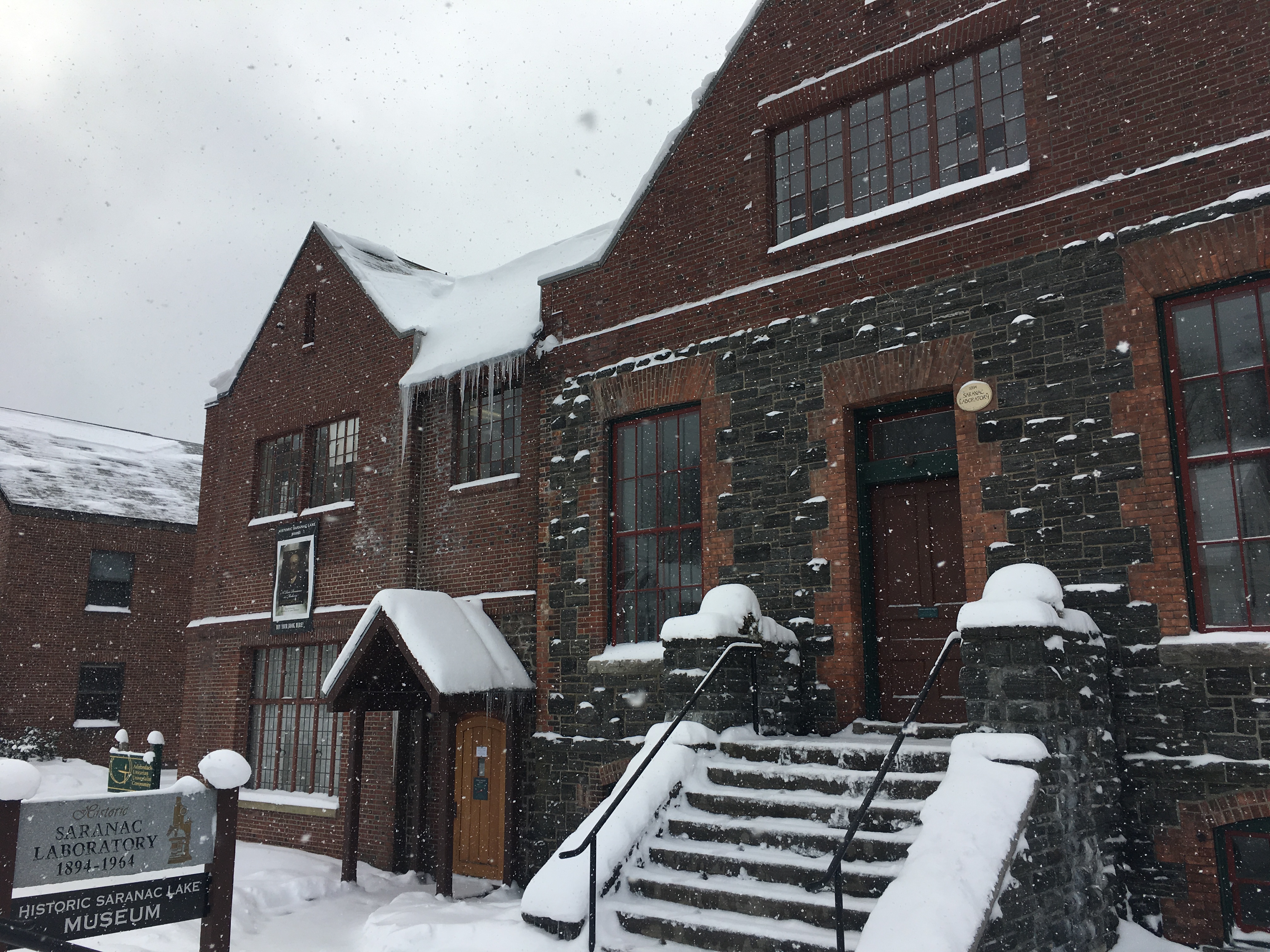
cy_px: 476
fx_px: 1064
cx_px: 635
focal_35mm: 29
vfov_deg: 48.2
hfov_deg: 61.7
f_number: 2.2
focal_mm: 4.15
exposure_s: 1/1399
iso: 25
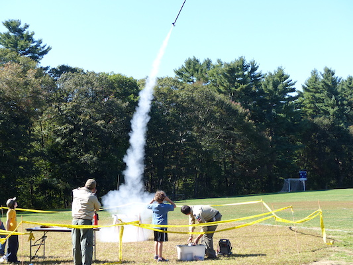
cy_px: 132
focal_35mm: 66
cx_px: 176
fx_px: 673
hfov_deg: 29.4
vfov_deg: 22.3
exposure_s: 1/500
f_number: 3.2
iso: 100
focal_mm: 11.9
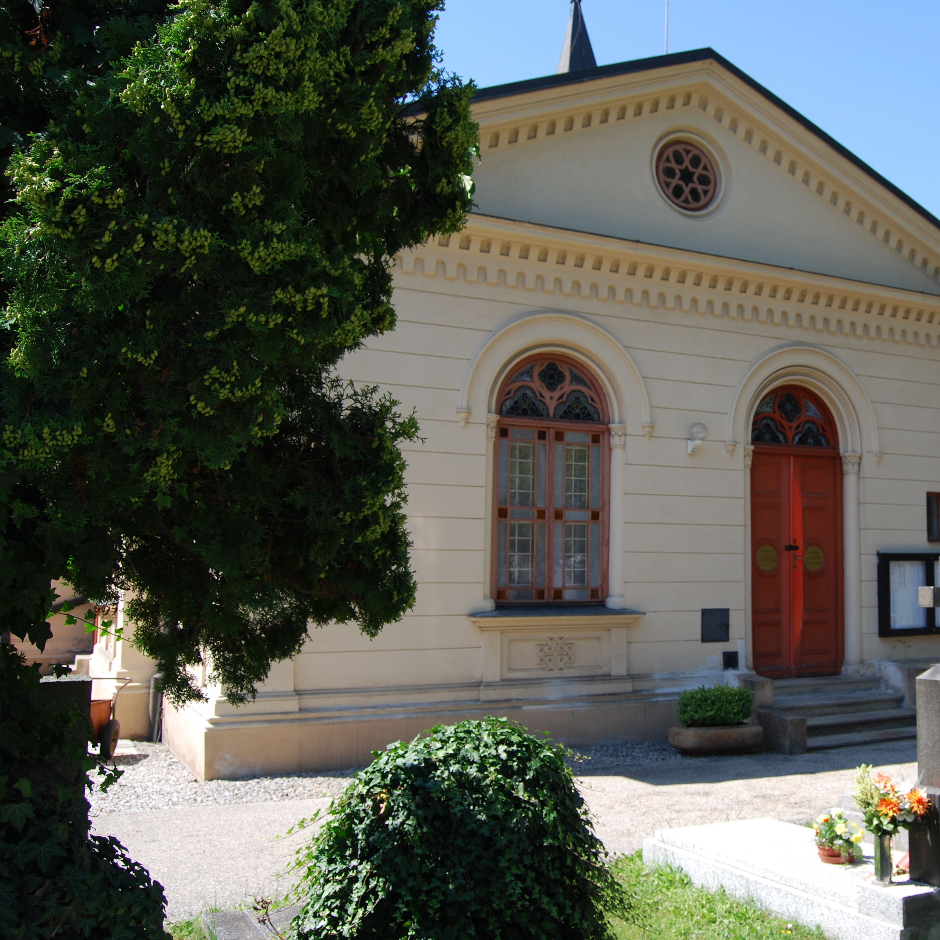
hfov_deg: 45.7
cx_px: 696
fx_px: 1075
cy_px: 470
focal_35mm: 35
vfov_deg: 47.2
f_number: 6.3
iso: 100
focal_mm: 18
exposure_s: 1/160
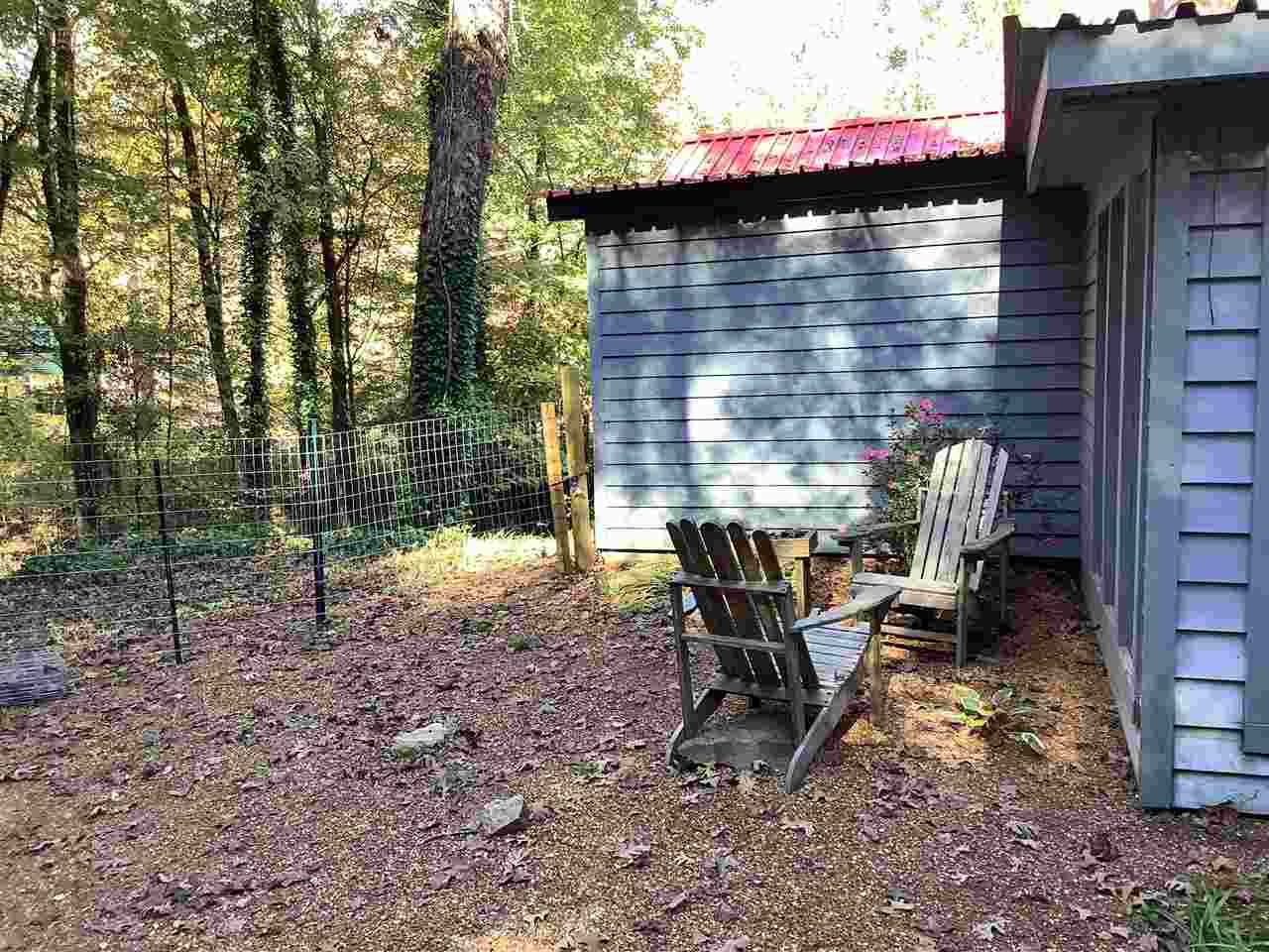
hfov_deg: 58.4
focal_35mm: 31
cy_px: 476
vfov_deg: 45.4
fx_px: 1136
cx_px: 634
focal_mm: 3.3
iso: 100
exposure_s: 1/120
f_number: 2.4
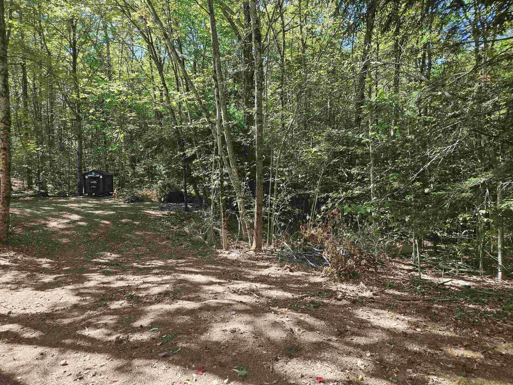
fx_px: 341
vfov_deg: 58.9
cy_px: 192
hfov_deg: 73.9
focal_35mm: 23
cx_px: 256
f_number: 1.8
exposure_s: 1/180
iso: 32
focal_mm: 5.4
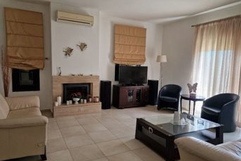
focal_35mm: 25
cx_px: 116
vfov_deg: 51.4
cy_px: 83
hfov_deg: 71.4
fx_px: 167
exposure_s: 1/100
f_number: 1.8
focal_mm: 6.4
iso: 125
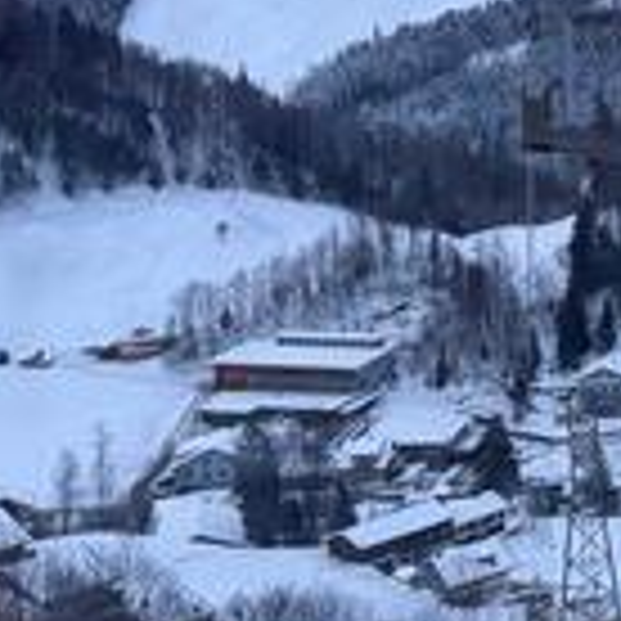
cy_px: -241
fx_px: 3207
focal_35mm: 158
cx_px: 1269
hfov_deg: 10.2
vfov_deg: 10.7
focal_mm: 6.76
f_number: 1.78
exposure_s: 1/121
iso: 50
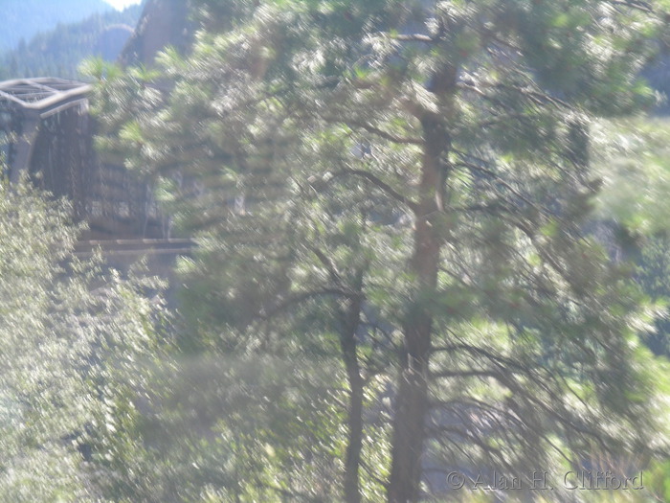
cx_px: 335
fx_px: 3039
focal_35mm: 157
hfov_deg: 12.6
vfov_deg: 9.5
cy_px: 252
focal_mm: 40
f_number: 3.9
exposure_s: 1/39
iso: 50
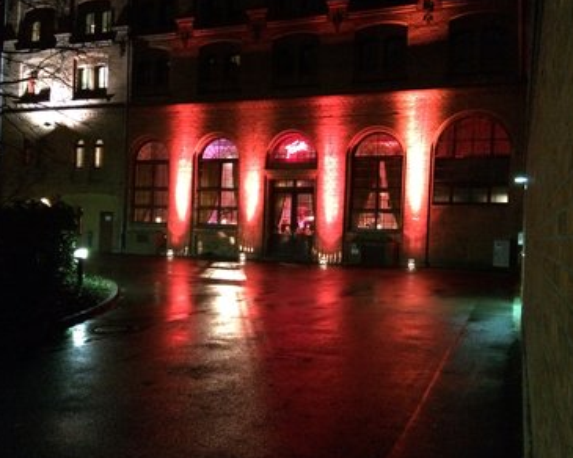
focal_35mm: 31
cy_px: 231
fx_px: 526
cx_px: 305
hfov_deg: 57.1
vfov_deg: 47.1
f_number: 2.2
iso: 2000
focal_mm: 4.15
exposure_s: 1/15
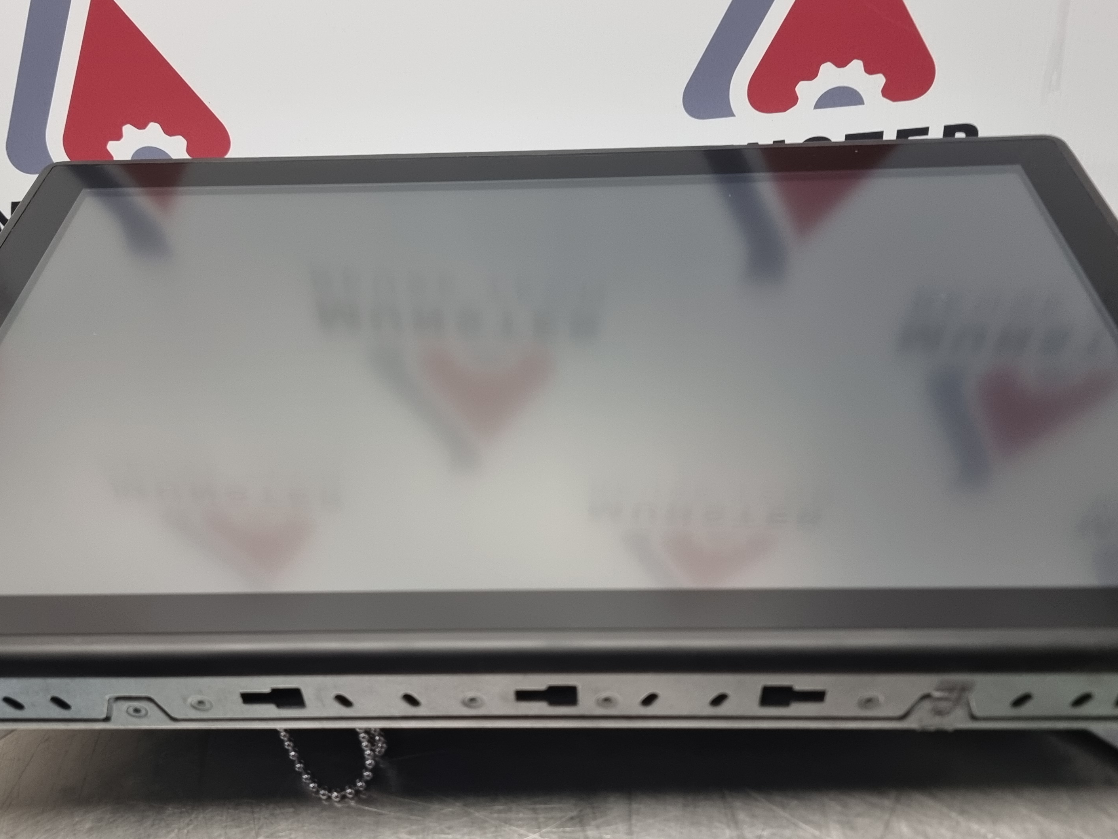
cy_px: 410
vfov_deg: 41.8
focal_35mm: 34
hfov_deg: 53.9
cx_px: 512
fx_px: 1098
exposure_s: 1/100
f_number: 1.8
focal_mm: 6.7
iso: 160
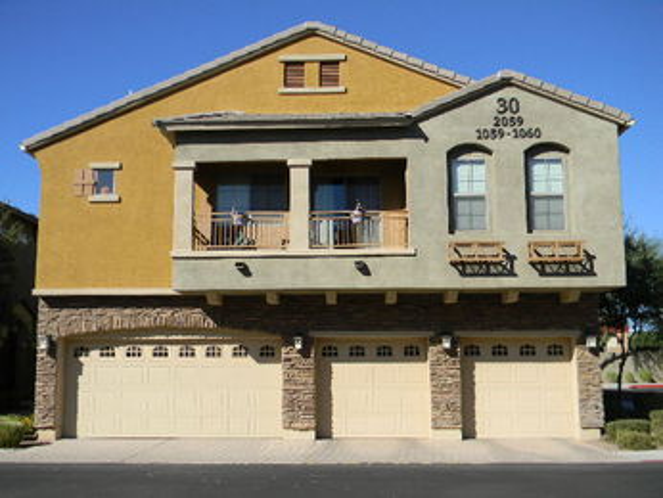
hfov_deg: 51.3
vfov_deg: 39.7
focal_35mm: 36
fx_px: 690
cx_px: 332
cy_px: 249
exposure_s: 1/252
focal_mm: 6.4
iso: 80
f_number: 7.4
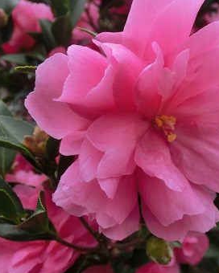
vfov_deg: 38.0
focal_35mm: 49
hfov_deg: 30.5
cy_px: 138
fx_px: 397
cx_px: 157
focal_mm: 6.5
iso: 80
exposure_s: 1/200
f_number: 4.1
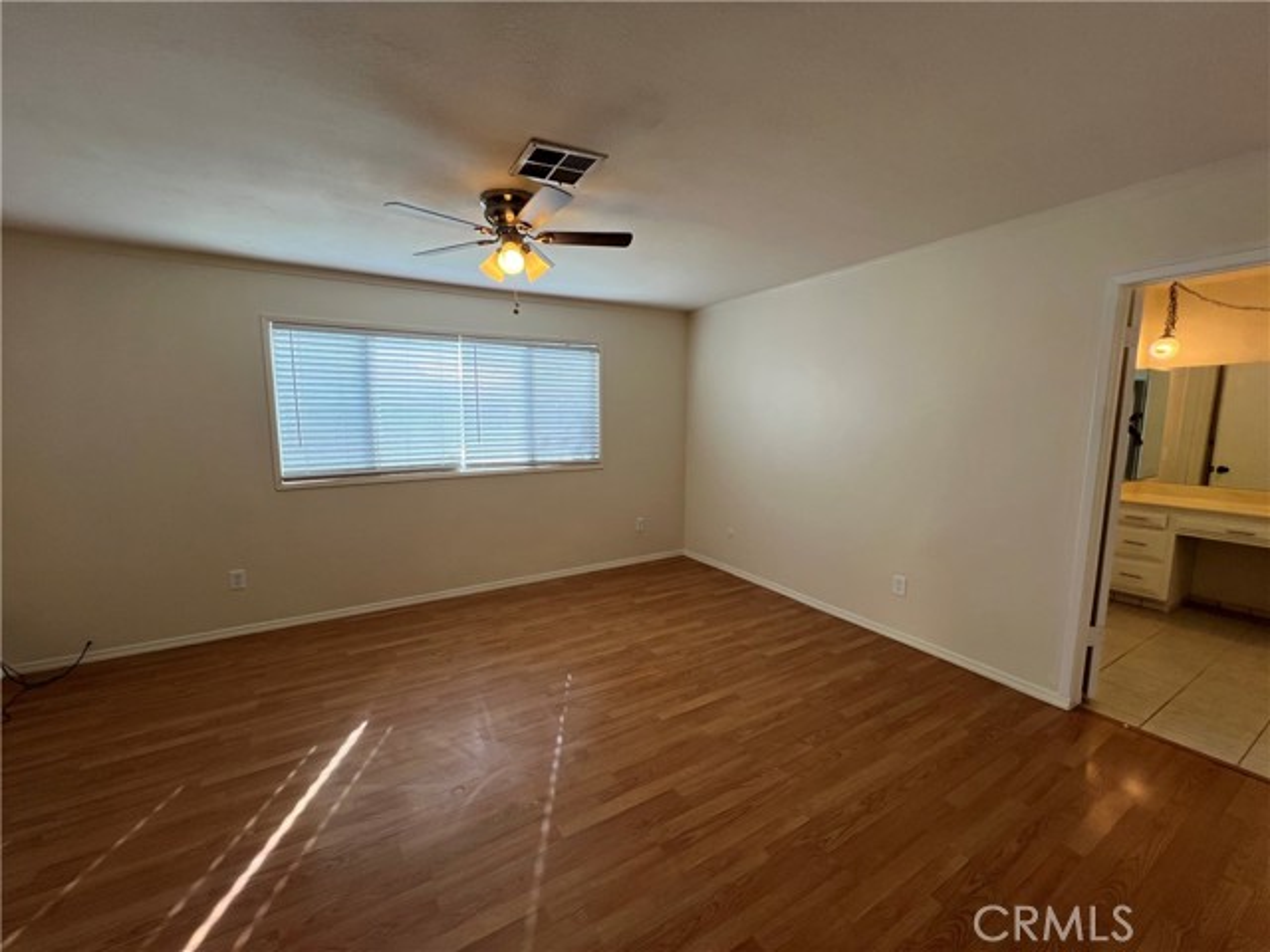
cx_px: 635
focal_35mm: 13
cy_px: 476
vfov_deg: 89.9
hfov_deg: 106.2
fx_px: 477
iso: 32
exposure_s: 1/137
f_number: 1.8
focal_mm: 1.57
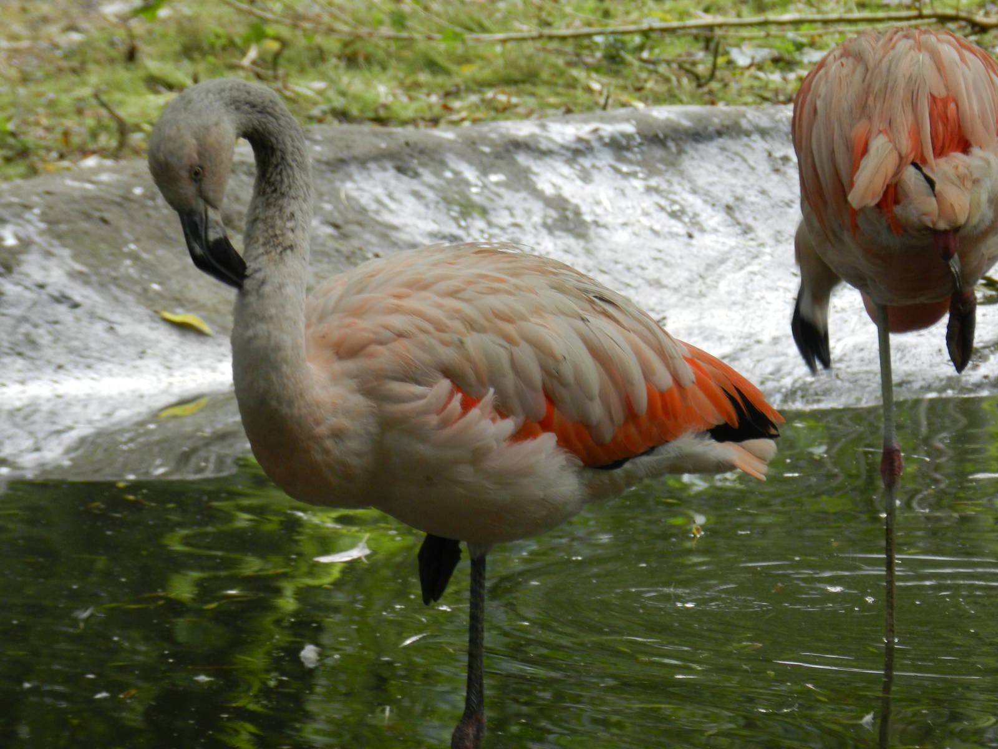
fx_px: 10725
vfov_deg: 4.0
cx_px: 499
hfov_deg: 5.3
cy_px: 374
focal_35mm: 372
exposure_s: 1/60
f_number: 5.6
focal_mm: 66.1
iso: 200
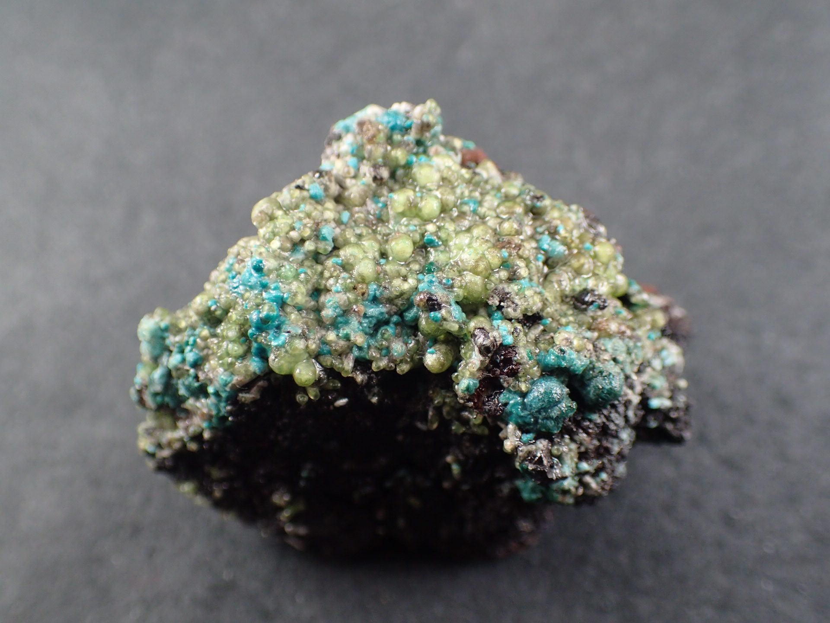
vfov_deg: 37.7
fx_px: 911
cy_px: 312
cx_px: 415
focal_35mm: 38
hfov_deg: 49.0
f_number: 2.7
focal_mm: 6.86
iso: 320
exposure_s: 1/160
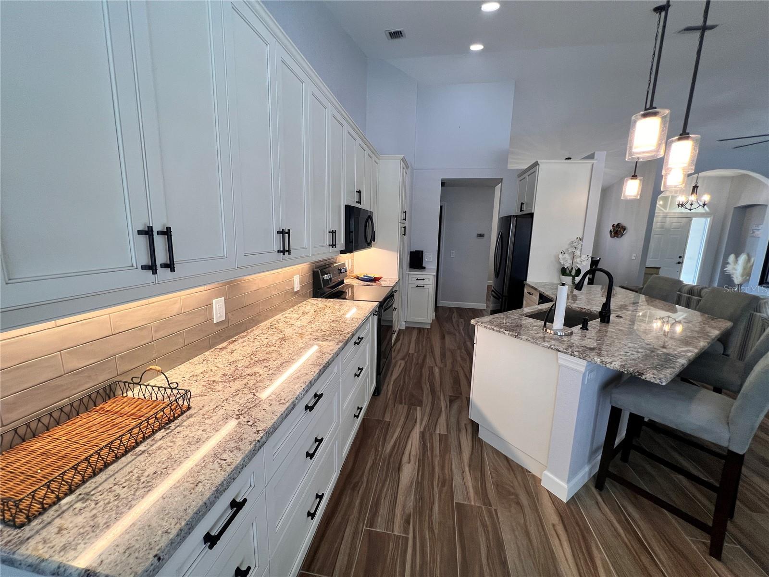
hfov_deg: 106.2
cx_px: 384
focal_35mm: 13
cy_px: 288
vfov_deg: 89.9
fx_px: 289
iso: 125
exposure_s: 1/120
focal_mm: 1.57
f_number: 1.8
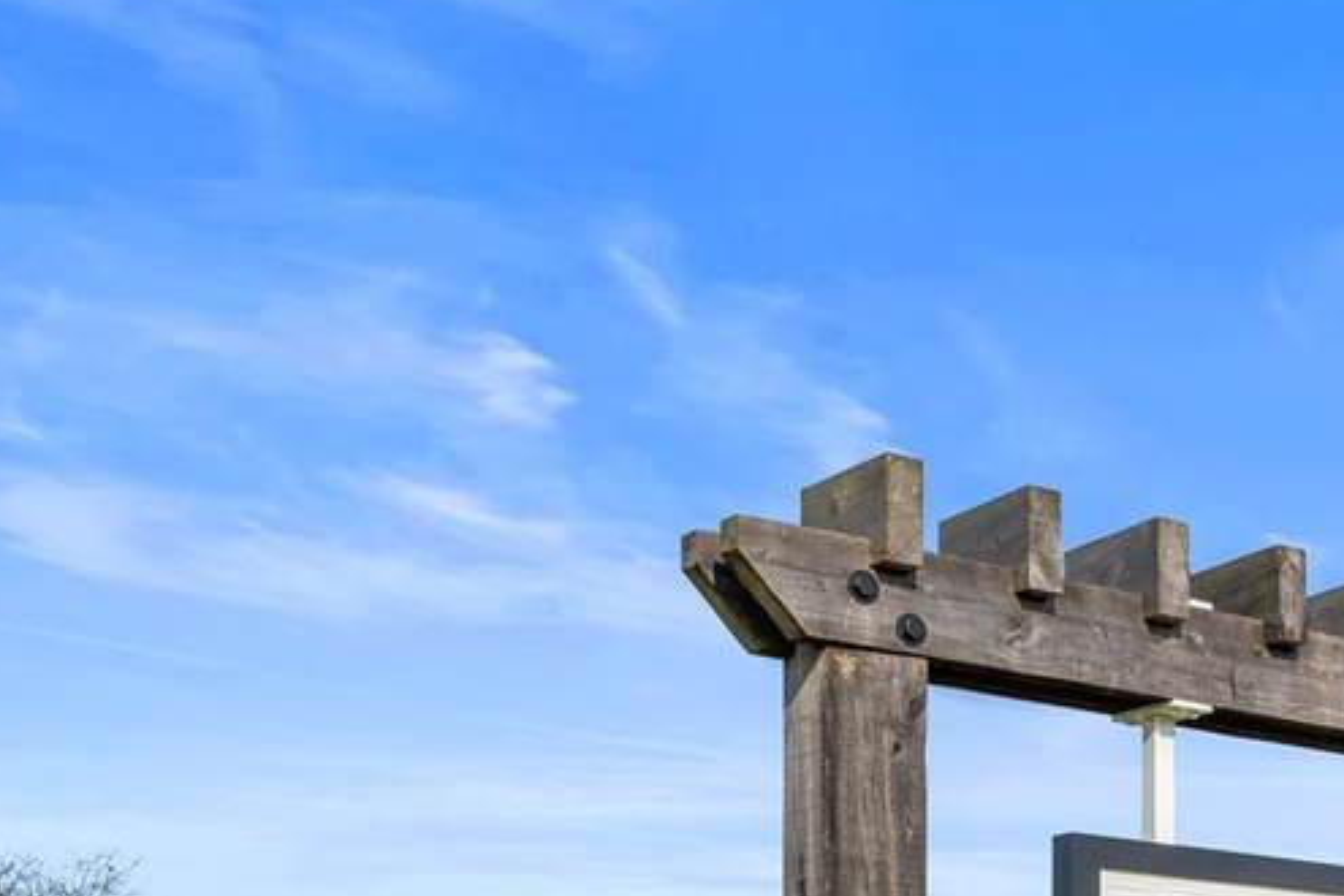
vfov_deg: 20.3
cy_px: 1120
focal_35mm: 62
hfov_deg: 28.5
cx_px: 1586
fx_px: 2314
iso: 160
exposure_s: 1/320
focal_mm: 24
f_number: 11
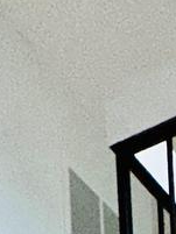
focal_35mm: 107
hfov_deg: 11.0
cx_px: 458
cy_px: 814
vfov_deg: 9.7
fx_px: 725
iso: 80
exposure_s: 1/97
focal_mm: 2.22
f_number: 2.2
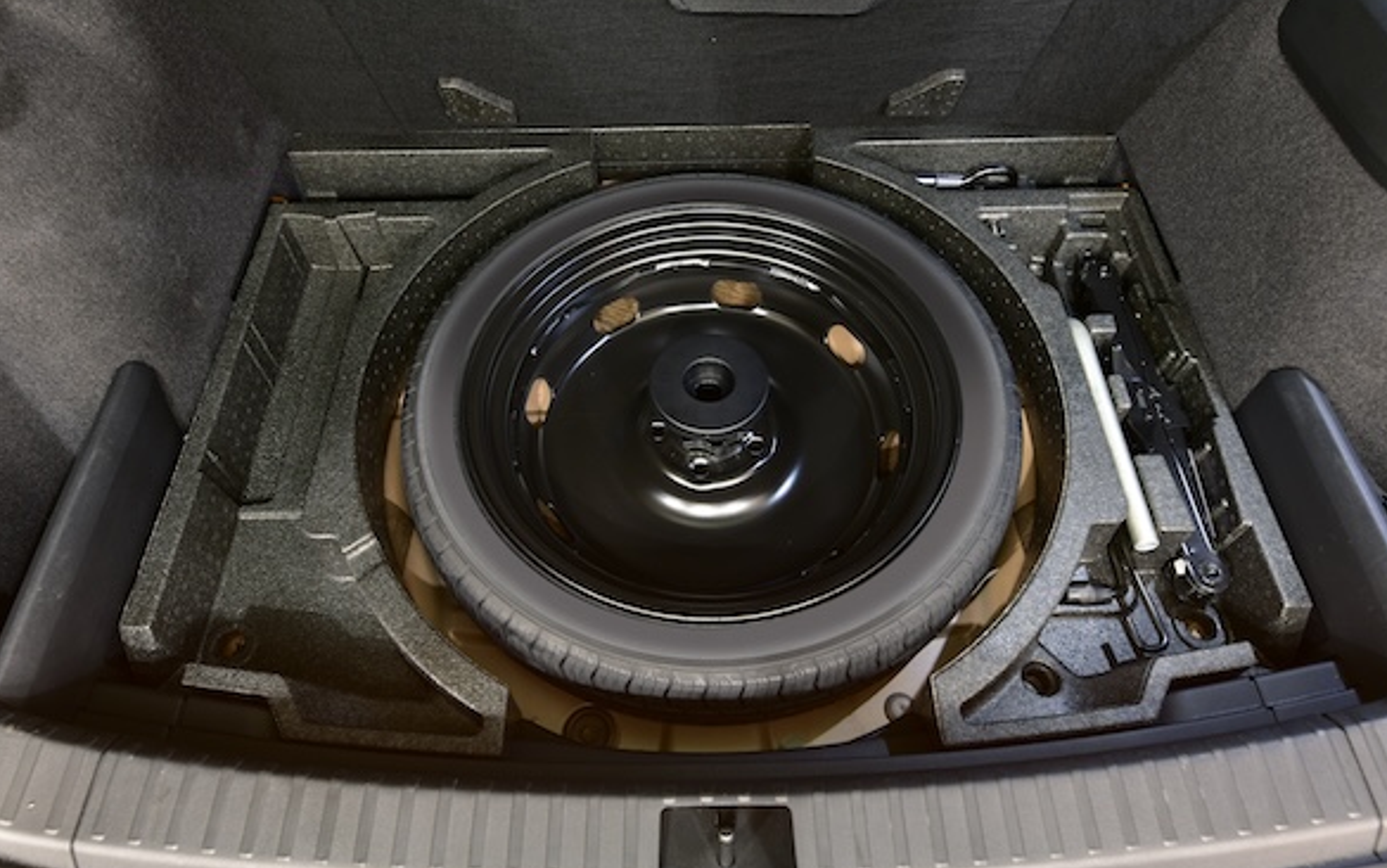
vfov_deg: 53.0
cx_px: 690
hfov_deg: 77.1
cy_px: 411
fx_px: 870
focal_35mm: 23
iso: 200
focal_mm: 22
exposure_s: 3
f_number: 5.6
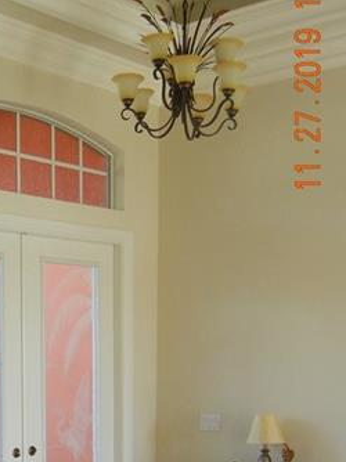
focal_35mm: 69
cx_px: -8
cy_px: 397
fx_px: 921
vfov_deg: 27.4
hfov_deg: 20.5
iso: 194
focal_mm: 5.4
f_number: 3.5
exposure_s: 1/60
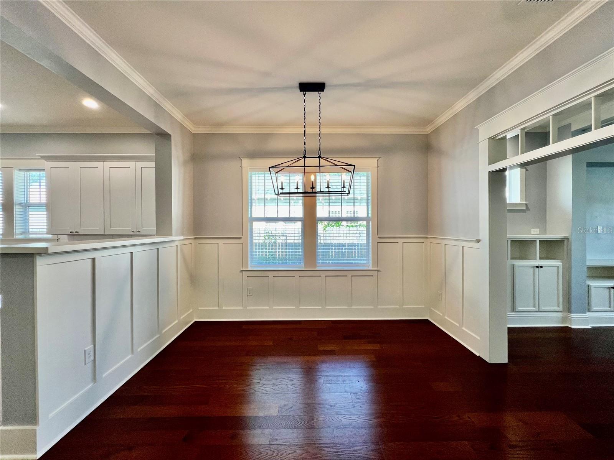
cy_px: 230
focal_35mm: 13
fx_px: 231
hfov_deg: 106.2
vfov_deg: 89.9
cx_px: 307
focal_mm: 1.57
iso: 160
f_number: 1.8
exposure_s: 1/120
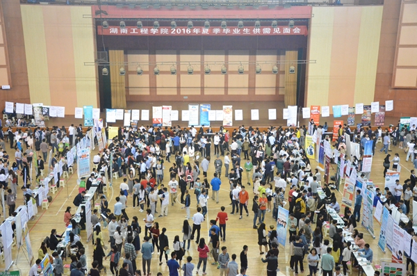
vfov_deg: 29.7
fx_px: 520
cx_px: 208
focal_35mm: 45
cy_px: 138
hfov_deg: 43.7
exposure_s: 1/400
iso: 6400
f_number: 4.2
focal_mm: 30
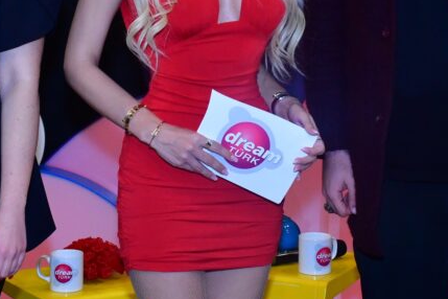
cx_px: 256
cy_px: 2
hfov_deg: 16.4
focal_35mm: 125
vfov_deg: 10.9
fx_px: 1558
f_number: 13
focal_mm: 35
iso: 2000
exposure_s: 1/160
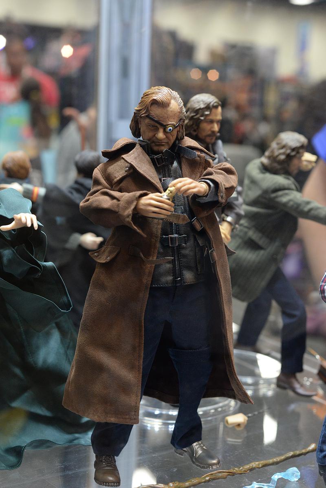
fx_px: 678
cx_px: 163
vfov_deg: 39.6
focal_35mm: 50
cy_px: 244
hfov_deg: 27.0
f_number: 5.6
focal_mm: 50
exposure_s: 1/100
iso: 3200
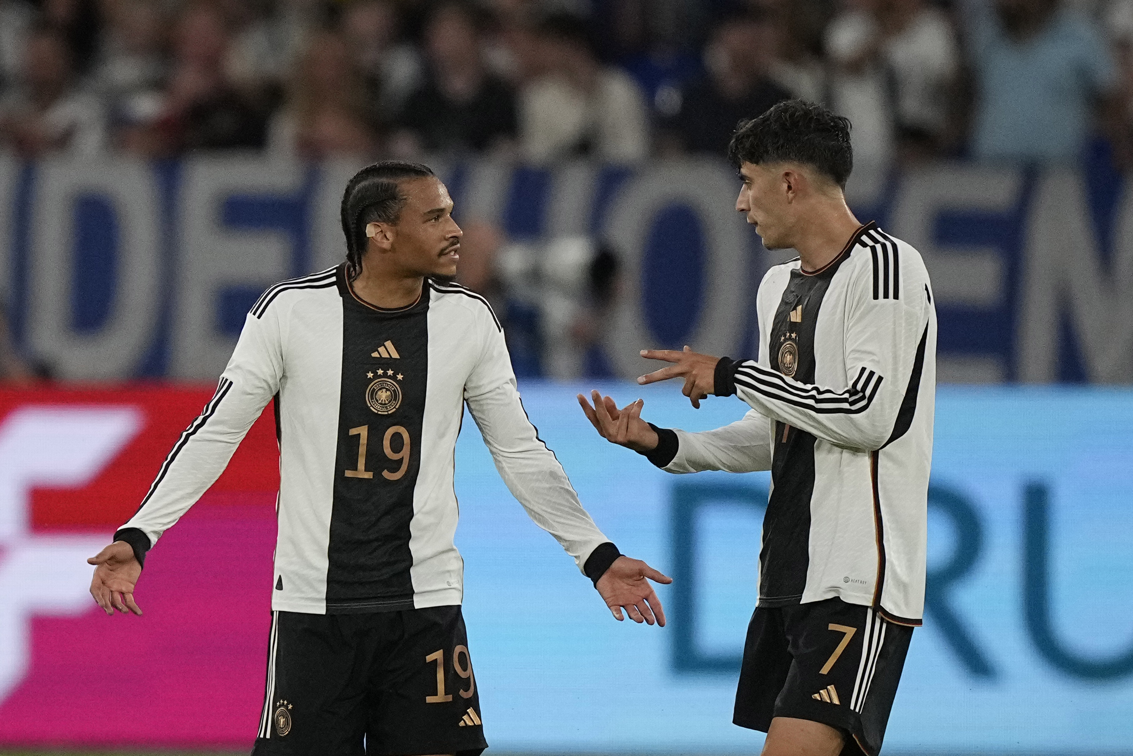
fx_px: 18882
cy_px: 378
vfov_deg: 2.3
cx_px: 566
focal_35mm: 600
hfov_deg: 3.4
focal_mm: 400
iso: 3200
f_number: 2.8
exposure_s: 1/2000
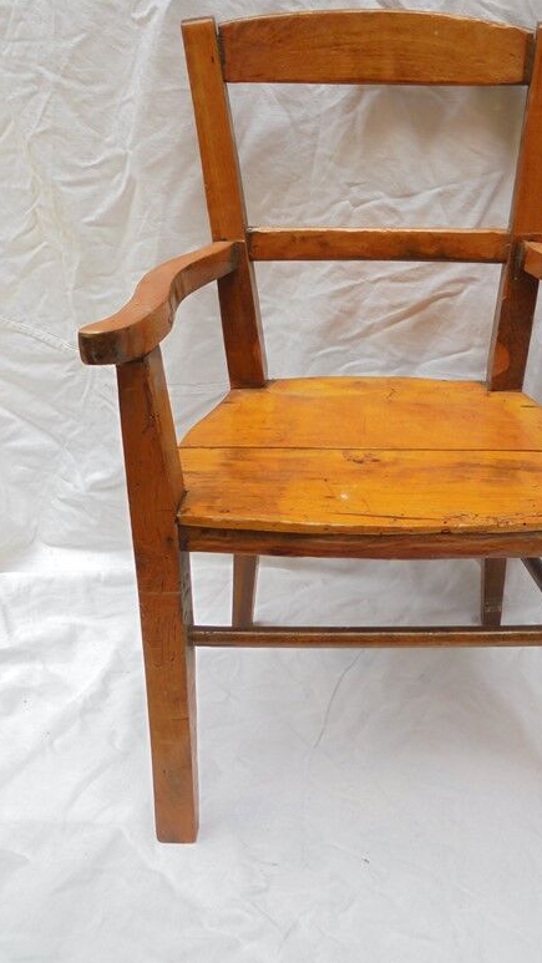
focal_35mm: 33
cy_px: 415
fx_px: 843
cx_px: 372
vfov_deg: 59.3
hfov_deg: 35.2
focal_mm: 4.6
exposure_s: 1/125
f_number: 3.5
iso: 100
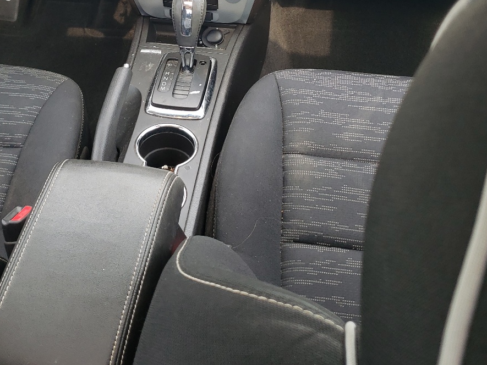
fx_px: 661
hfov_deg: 40.1
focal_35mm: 47
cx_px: 178
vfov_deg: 30.0
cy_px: 60
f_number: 1.5
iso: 50
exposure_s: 1/167
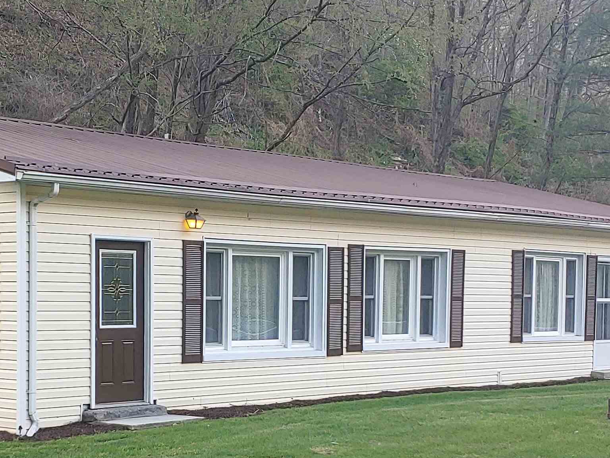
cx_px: 203
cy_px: 334
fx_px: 1234
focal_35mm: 70
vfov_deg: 20.9
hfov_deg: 27.6
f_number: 1.5
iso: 50
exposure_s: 1/300
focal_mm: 4.23
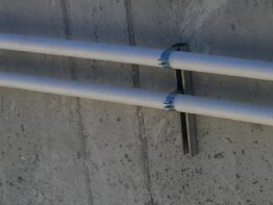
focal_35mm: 85
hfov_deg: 20.7
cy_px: 70
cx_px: 367
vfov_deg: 17.4
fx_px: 671
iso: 25
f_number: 2.2
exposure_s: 1/2262
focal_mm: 4.15
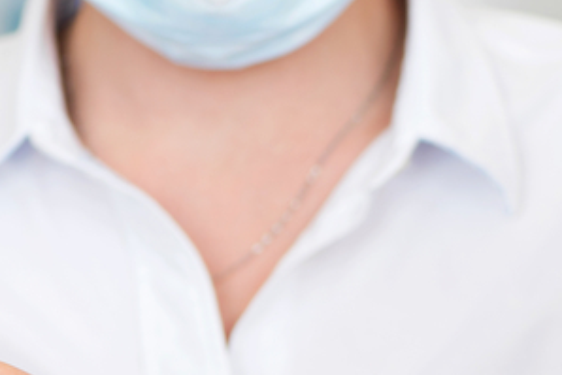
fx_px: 5498
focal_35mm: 352
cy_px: 338
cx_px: 361
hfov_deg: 5.9
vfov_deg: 3.9
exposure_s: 1/200
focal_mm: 105
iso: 100
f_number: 3.2
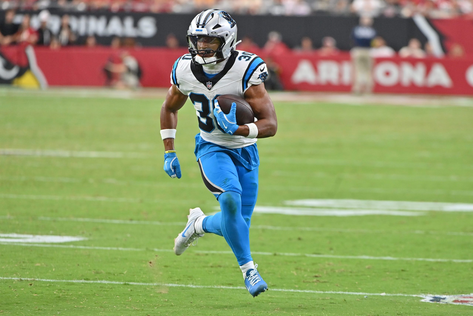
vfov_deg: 4.0
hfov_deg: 6.1
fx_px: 4467
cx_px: 236
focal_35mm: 340
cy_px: 158
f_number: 4.5
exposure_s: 1/1250
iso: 2000
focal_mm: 340
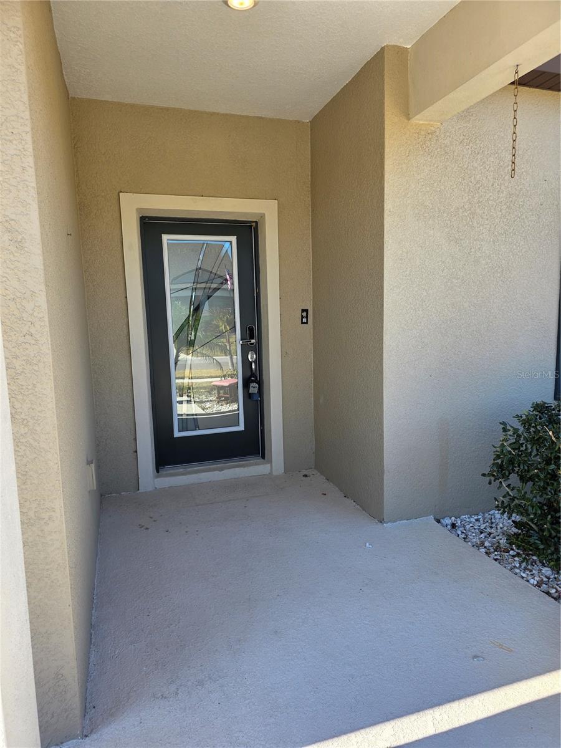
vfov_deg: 73.9
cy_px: 374
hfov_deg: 58.9
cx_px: 280
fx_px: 497
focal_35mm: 23
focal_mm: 6.3
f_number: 1.7
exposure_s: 1/359
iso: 32
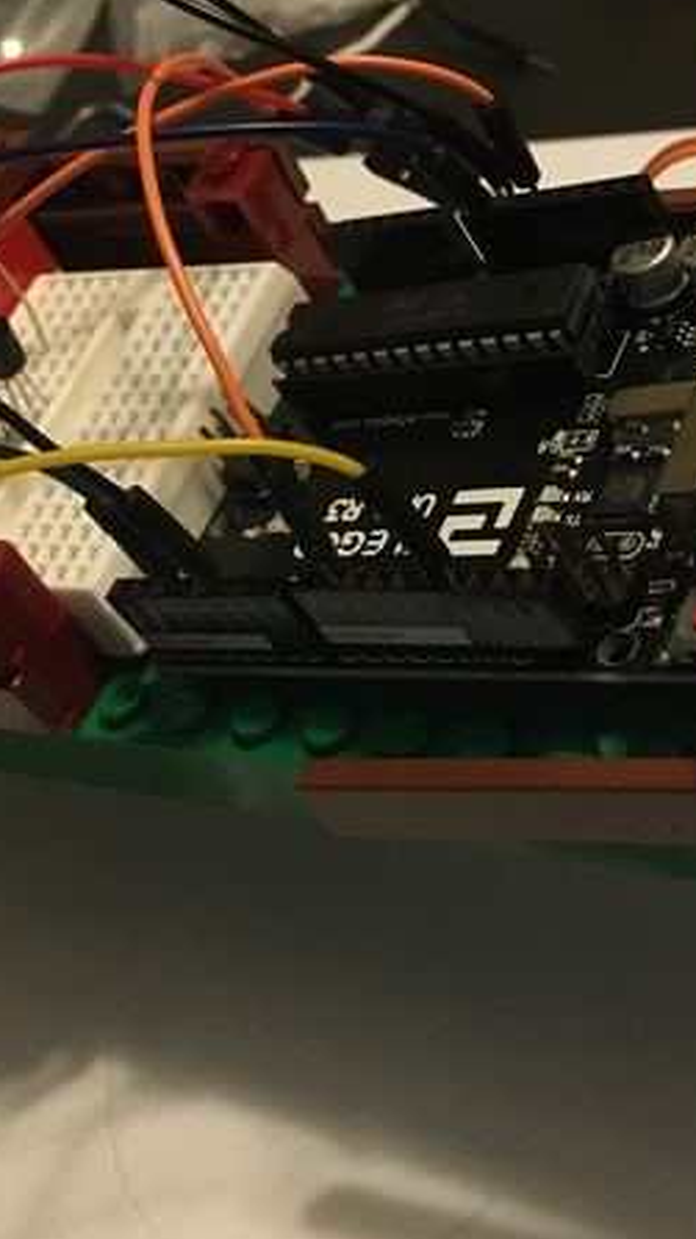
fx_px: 1774
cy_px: 592
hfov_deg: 22.0
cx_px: 510
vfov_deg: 38.5
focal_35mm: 54
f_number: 2.2
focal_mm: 4.15
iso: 250
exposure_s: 1/15
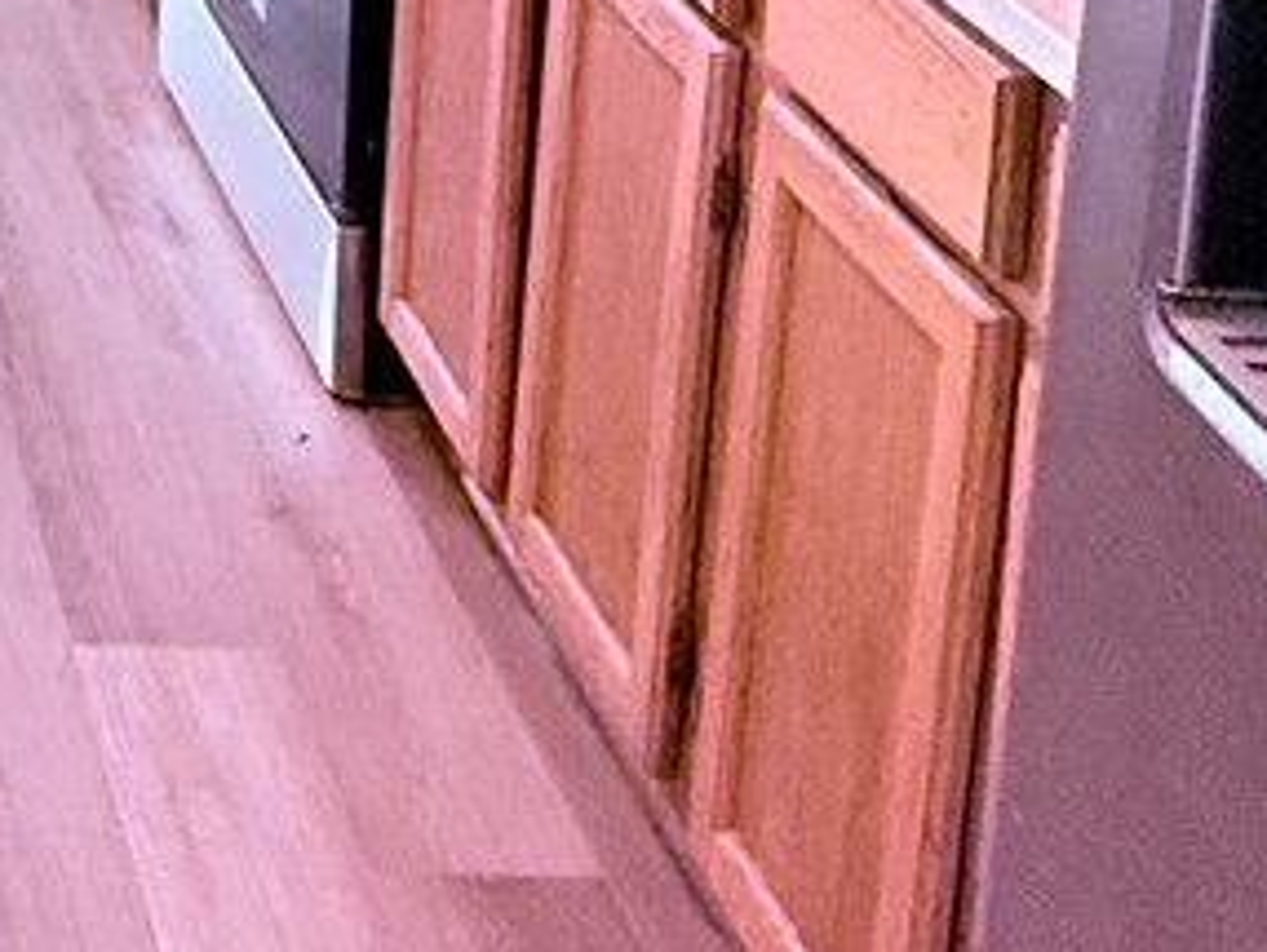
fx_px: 2711
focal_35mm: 74
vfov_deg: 17.0
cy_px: -675
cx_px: -521
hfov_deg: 22.5
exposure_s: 1/60
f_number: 2.2
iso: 320
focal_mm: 2.22
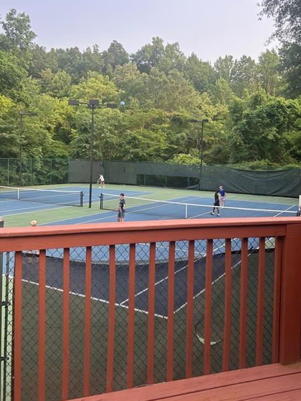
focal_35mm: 31
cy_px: 163
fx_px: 359
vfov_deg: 58.0
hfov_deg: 45.2
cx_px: 178
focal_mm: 5.7
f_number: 1.5
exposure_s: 1/558
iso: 50
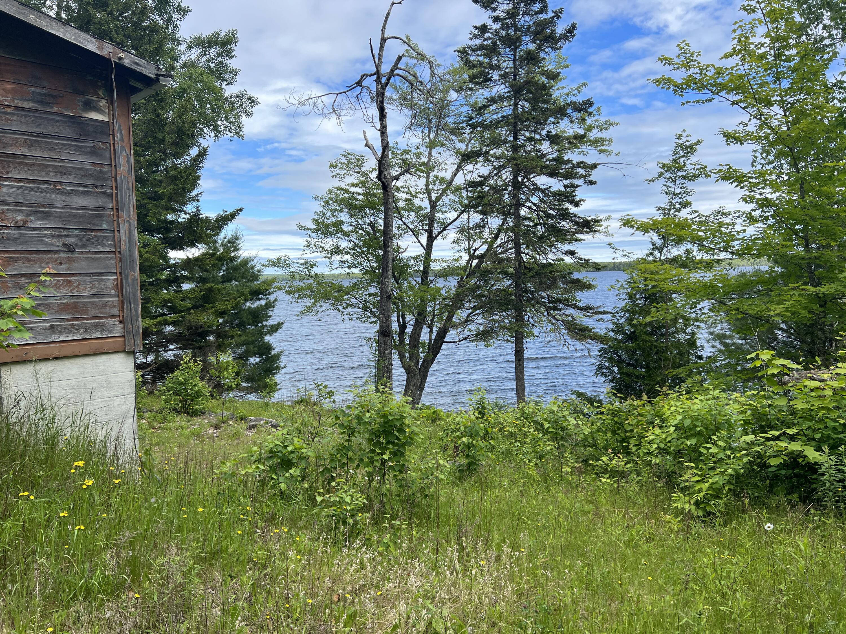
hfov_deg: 67.3
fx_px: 635
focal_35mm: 26
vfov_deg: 53.1
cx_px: 423
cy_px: 317
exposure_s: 1/2762
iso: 50
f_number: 1.5
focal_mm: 5.7
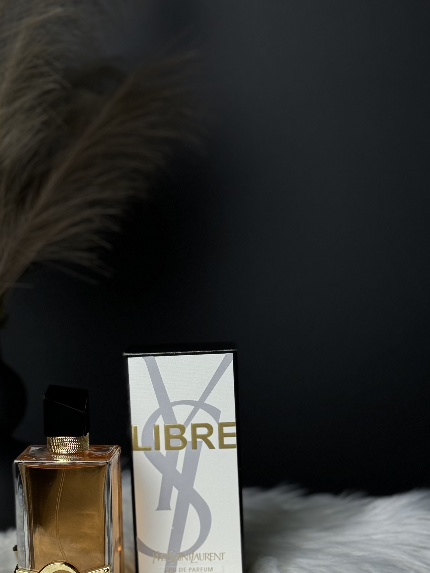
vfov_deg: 27.2
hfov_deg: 20.6
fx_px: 1176
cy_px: 383
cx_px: 134
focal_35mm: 71
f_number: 1.78
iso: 64
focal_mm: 6.76
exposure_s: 1/582
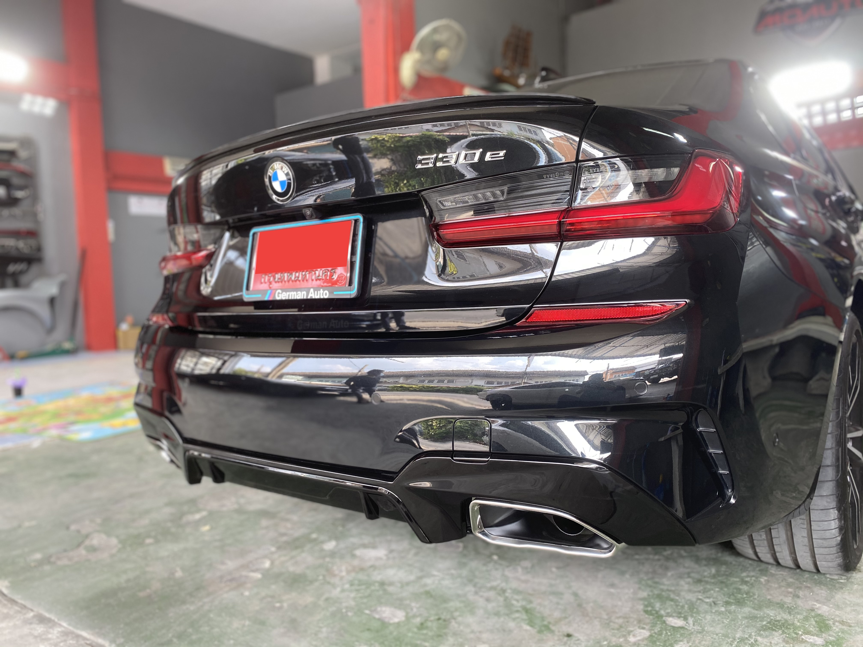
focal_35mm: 26
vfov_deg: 53.1
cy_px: 324
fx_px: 648
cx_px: 432
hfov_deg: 67.3
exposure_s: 1/100
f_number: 1.8
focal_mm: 4.25
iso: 64
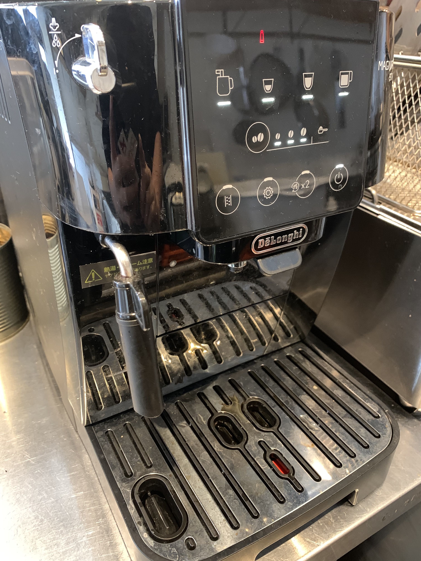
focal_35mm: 26
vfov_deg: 67.3
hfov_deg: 53.1
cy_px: 280
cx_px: 210
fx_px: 422
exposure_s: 1/25
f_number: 1.8
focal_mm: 4.25
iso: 400
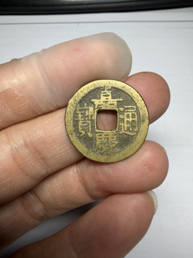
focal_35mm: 26
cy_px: 129
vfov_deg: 67.3
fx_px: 193
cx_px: 96
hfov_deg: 53.1
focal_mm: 2.22
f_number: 2.2
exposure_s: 1/121
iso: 64
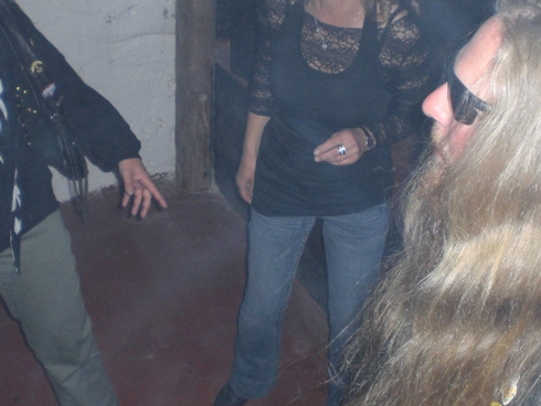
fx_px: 969
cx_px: 236
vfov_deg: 23.7
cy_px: 189
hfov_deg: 31.1
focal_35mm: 62
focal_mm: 6.3
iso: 200
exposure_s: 1/60
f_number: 3.1
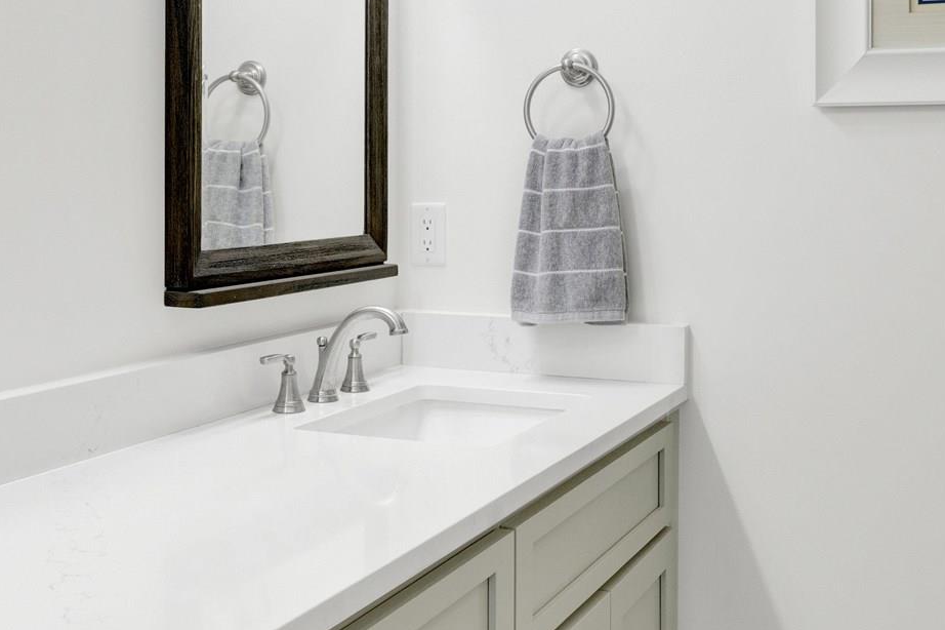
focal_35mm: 50
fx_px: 1312
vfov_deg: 26.7
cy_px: 164
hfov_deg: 39.6
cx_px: 457
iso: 400
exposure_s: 1/20
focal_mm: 15
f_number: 11
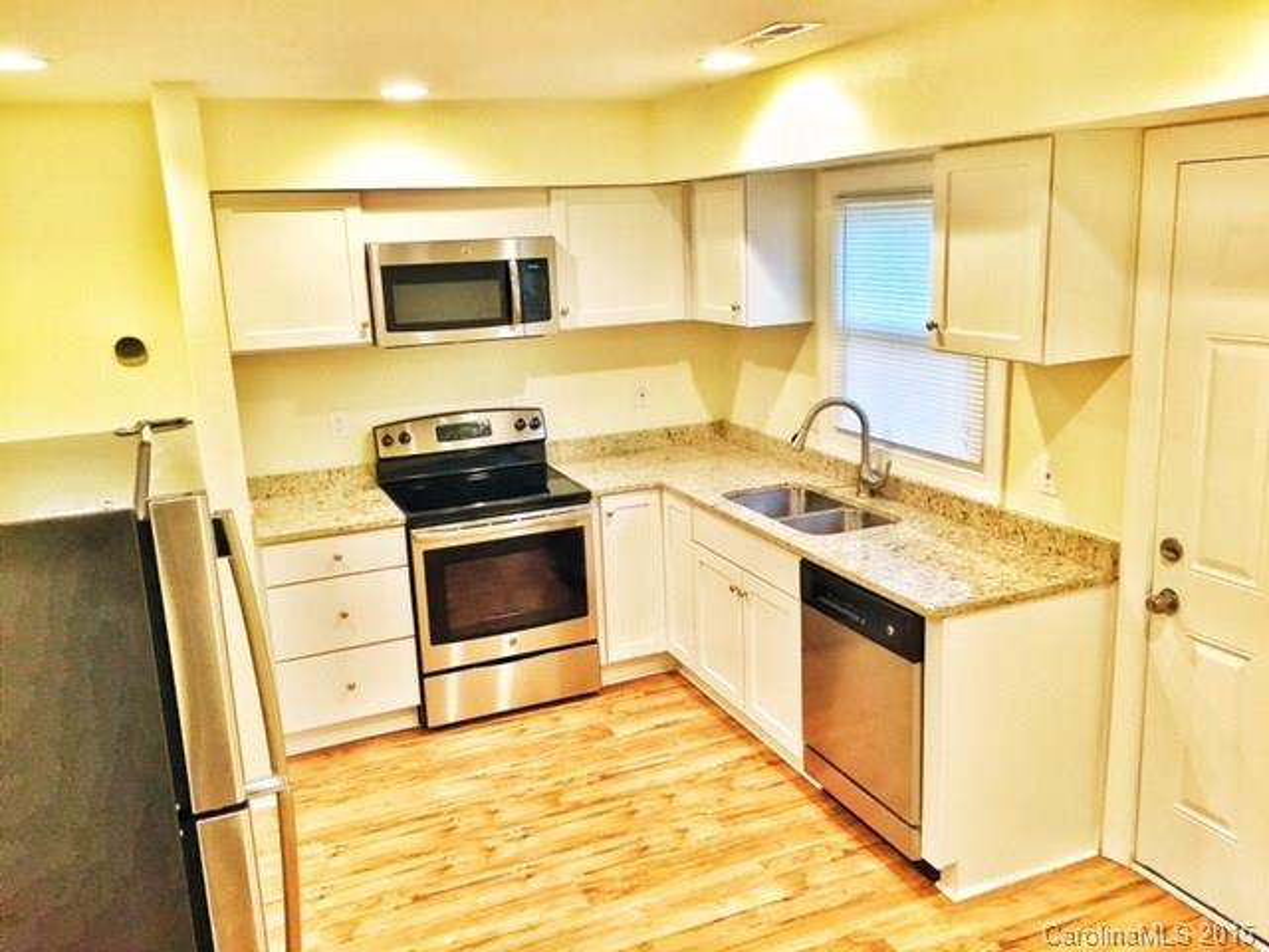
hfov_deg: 61.7
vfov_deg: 48.2
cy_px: 476
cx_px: 634
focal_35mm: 29
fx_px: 1063
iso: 80
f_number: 2.2
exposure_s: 1/30
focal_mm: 4.15
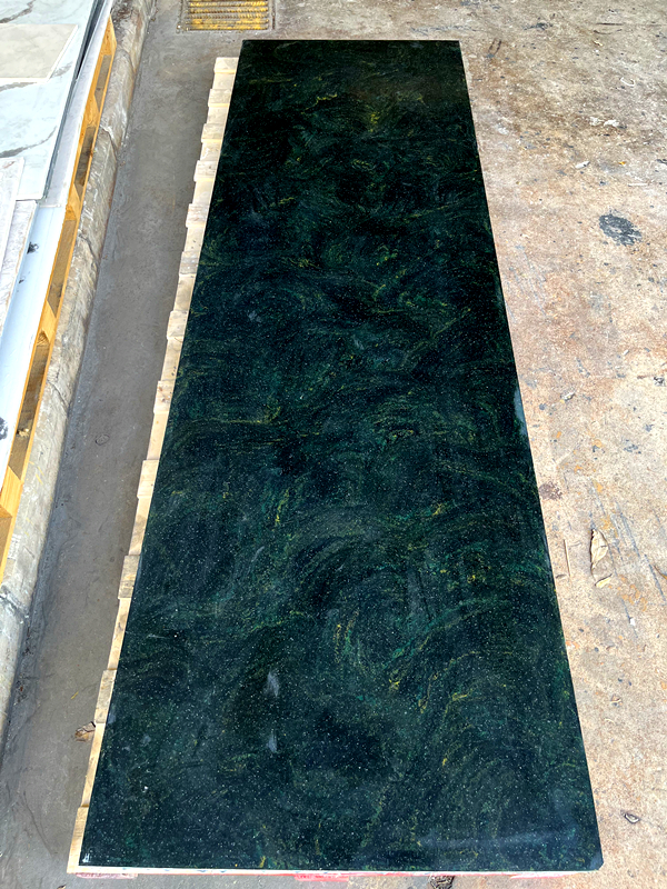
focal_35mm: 26
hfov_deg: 53.1
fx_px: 668
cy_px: 444
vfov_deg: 67.3
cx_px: 334
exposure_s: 1/121
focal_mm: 5.1
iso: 100
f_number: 1.6
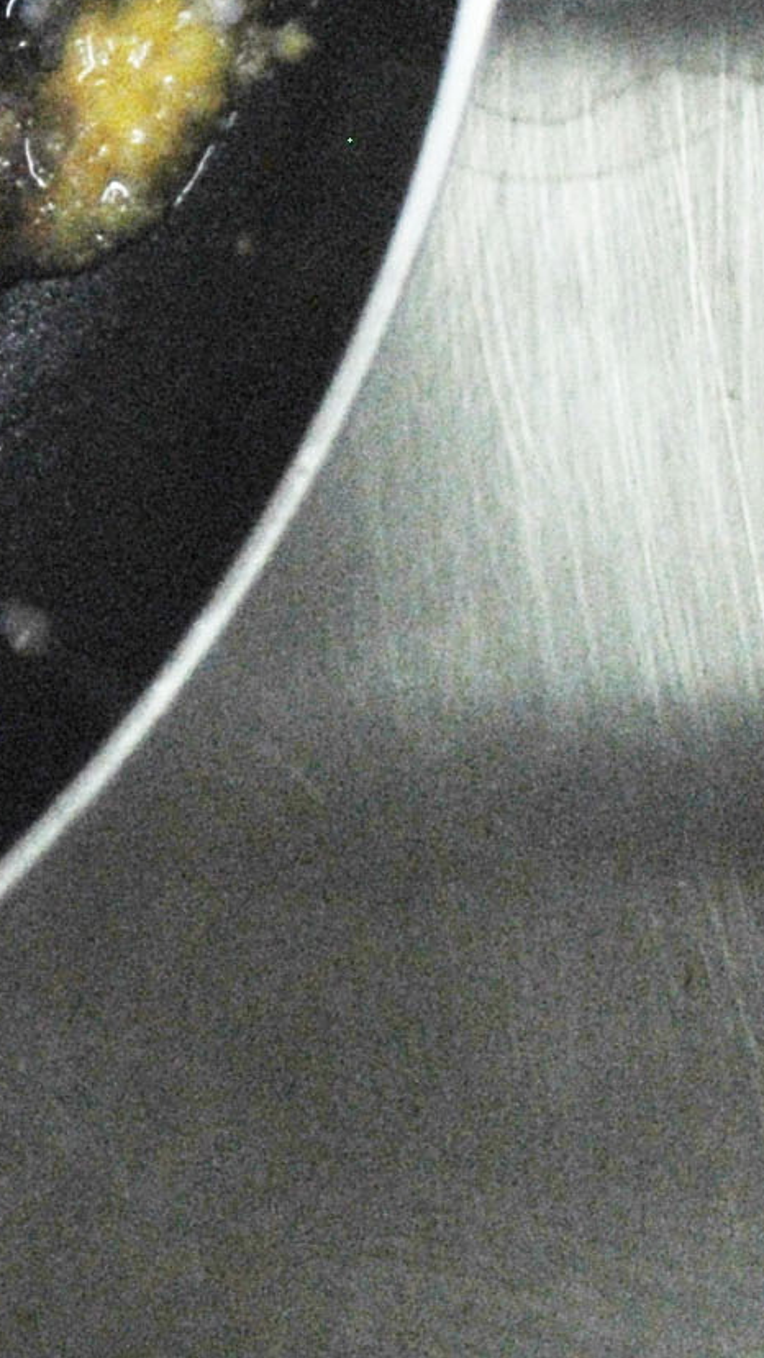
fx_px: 7416
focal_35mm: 206
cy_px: -112
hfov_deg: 5.6
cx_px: -1362
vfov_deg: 10.3
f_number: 4.5
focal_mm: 28
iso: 400
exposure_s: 1/100
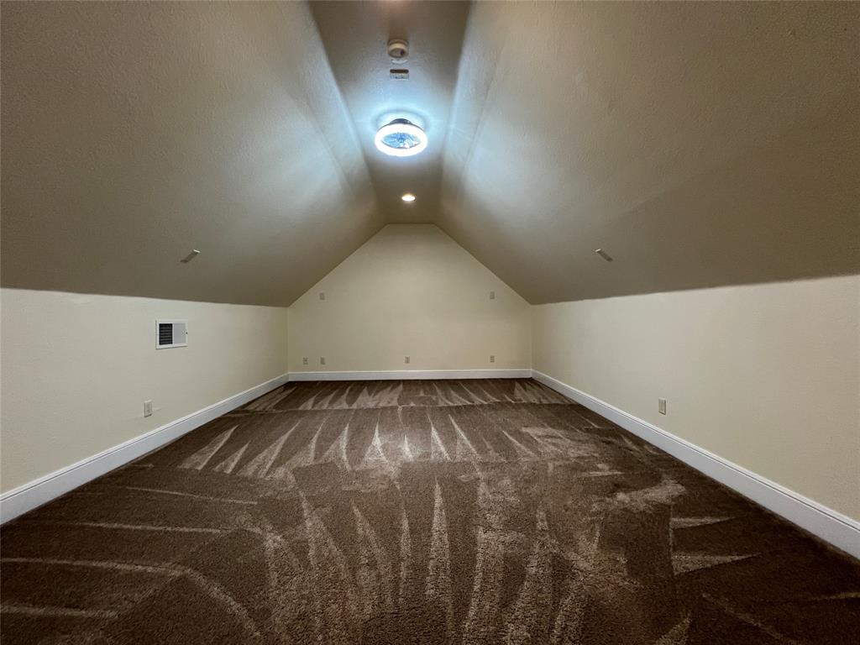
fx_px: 323
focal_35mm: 13
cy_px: 322
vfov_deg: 89.9
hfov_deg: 106.2
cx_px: 430
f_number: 1.8
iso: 400
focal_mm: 1.57
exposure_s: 1/60
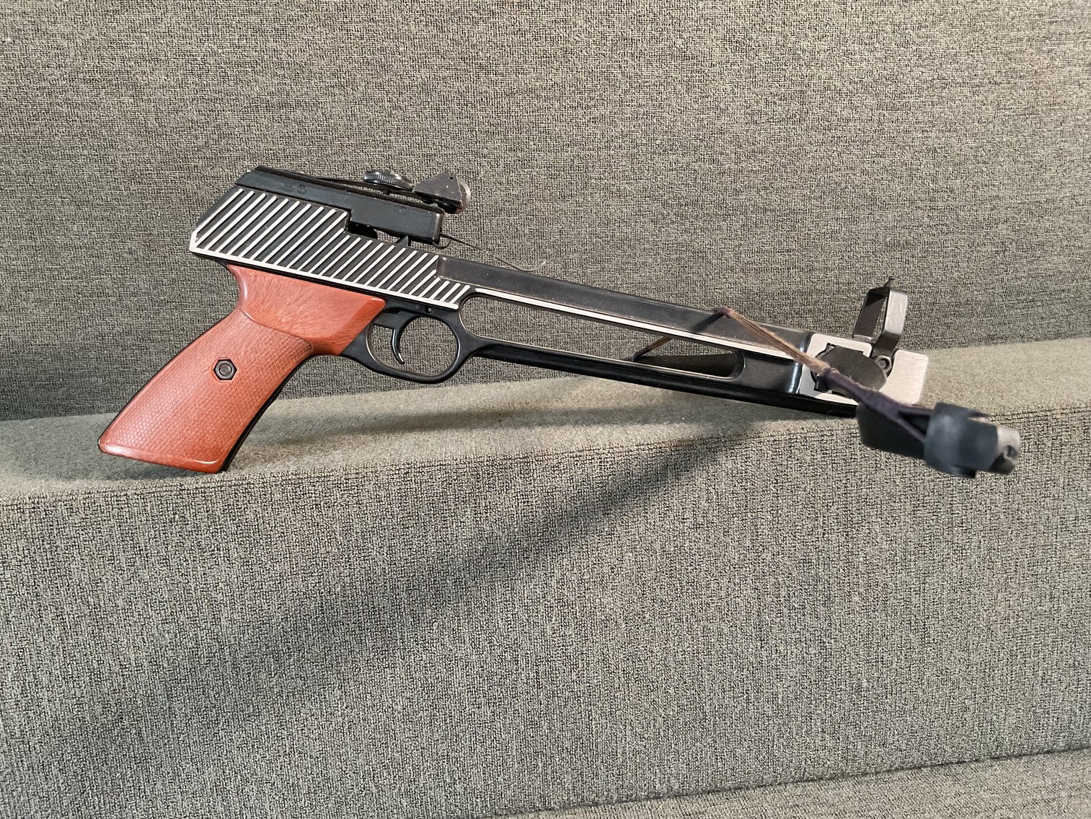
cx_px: 546
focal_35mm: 29
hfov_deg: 61.7
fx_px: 914
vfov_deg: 48.2
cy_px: 410
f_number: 1.8
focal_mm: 3
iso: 200
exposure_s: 1/60
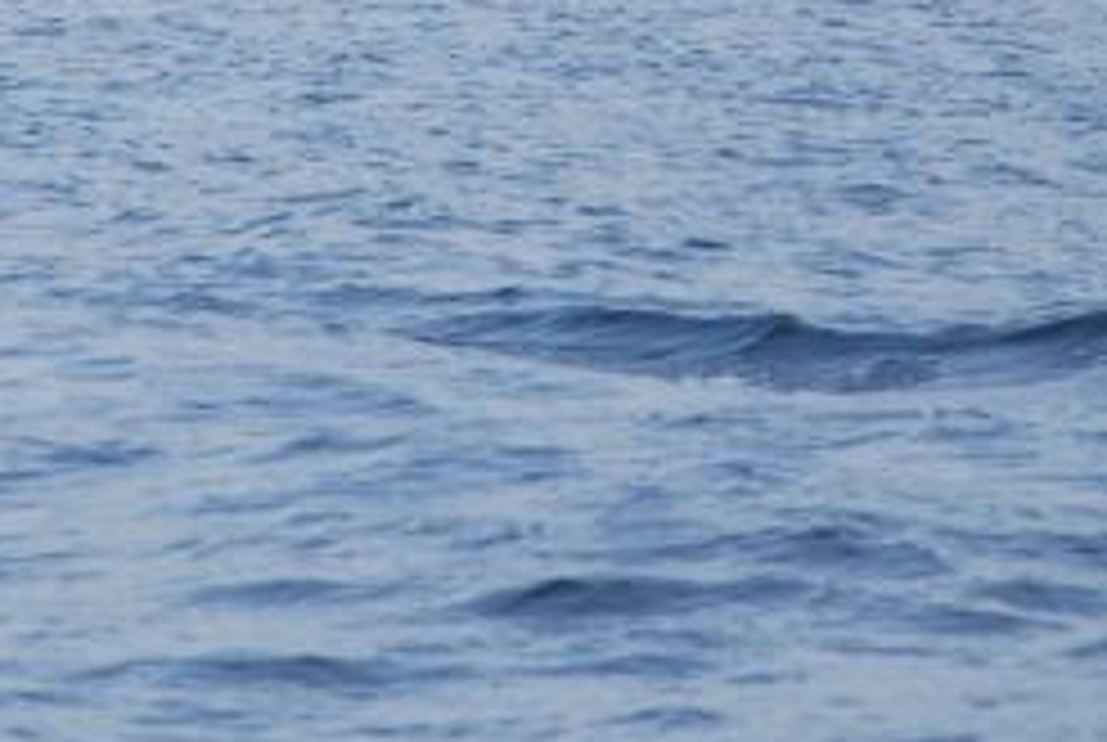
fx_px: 15761
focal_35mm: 512
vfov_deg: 2.7
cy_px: -306
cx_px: -18
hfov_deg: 4.0
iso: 200
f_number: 5.6
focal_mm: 105
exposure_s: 1/500
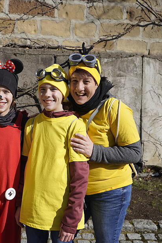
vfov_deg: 45.4
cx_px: 32
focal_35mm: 43
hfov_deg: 30.4
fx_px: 290
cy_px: 124
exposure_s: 1/1000
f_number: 5
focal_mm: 28
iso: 100
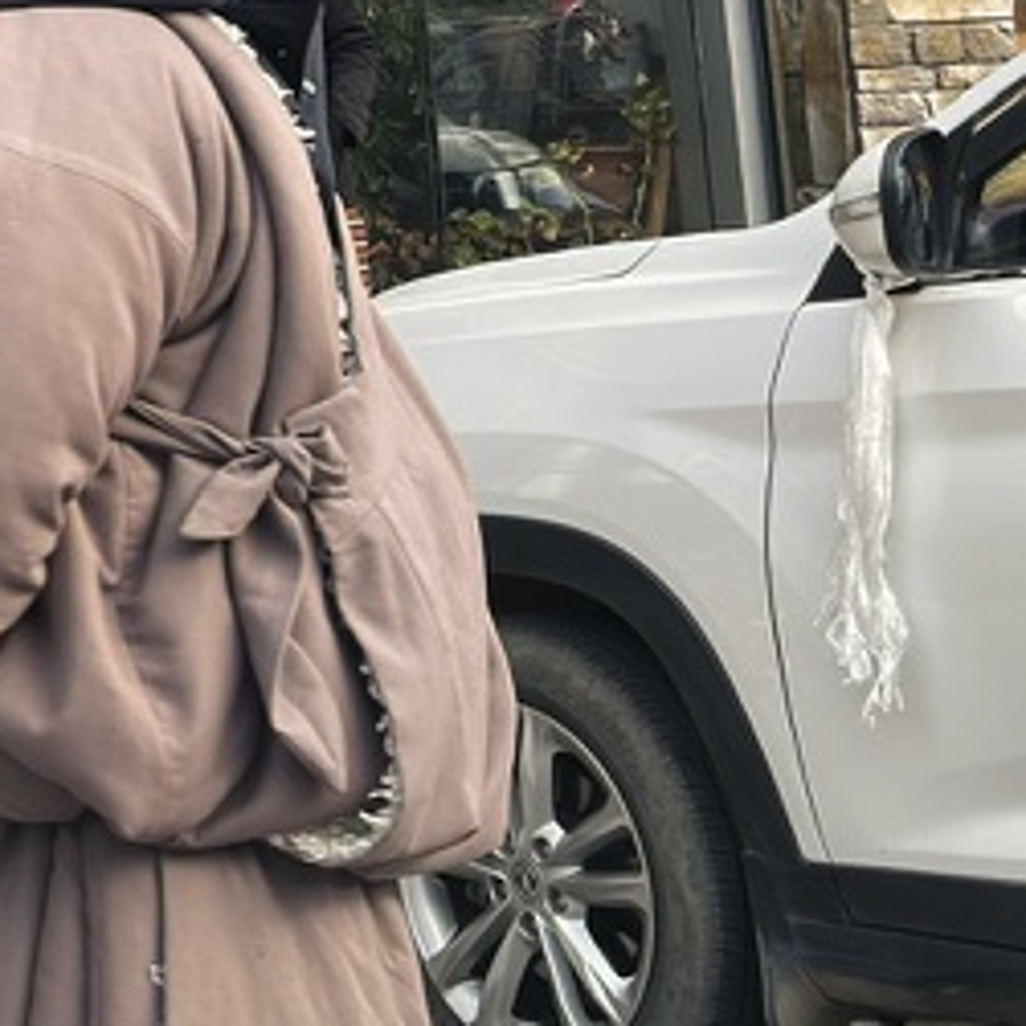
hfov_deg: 12.2
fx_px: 4359
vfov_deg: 12.7
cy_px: -519
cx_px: -907
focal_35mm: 130
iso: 100
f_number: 1.78
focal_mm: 6.76
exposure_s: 1/60
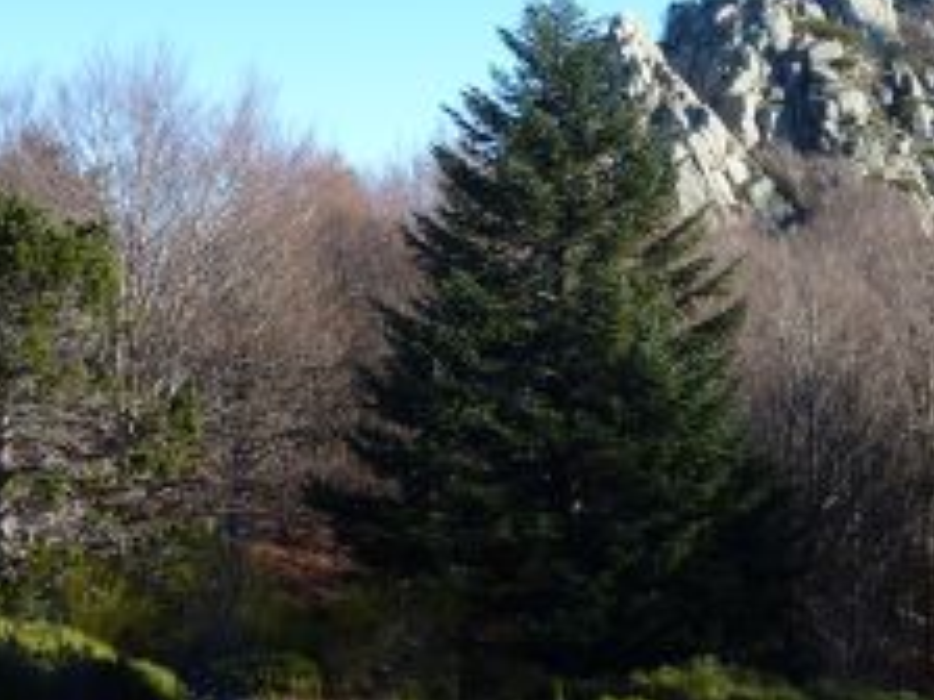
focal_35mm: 75
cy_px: 133
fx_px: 2024
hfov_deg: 25.4
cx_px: 784
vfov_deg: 19.4
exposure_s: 1/250
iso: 80
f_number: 4
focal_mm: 6.9
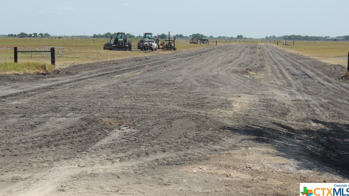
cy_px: 68
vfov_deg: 12.2
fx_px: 916
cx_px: 175
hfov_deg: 21.6
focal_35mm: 99
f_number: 4.1
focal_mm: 16
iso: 100
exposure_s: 1/800
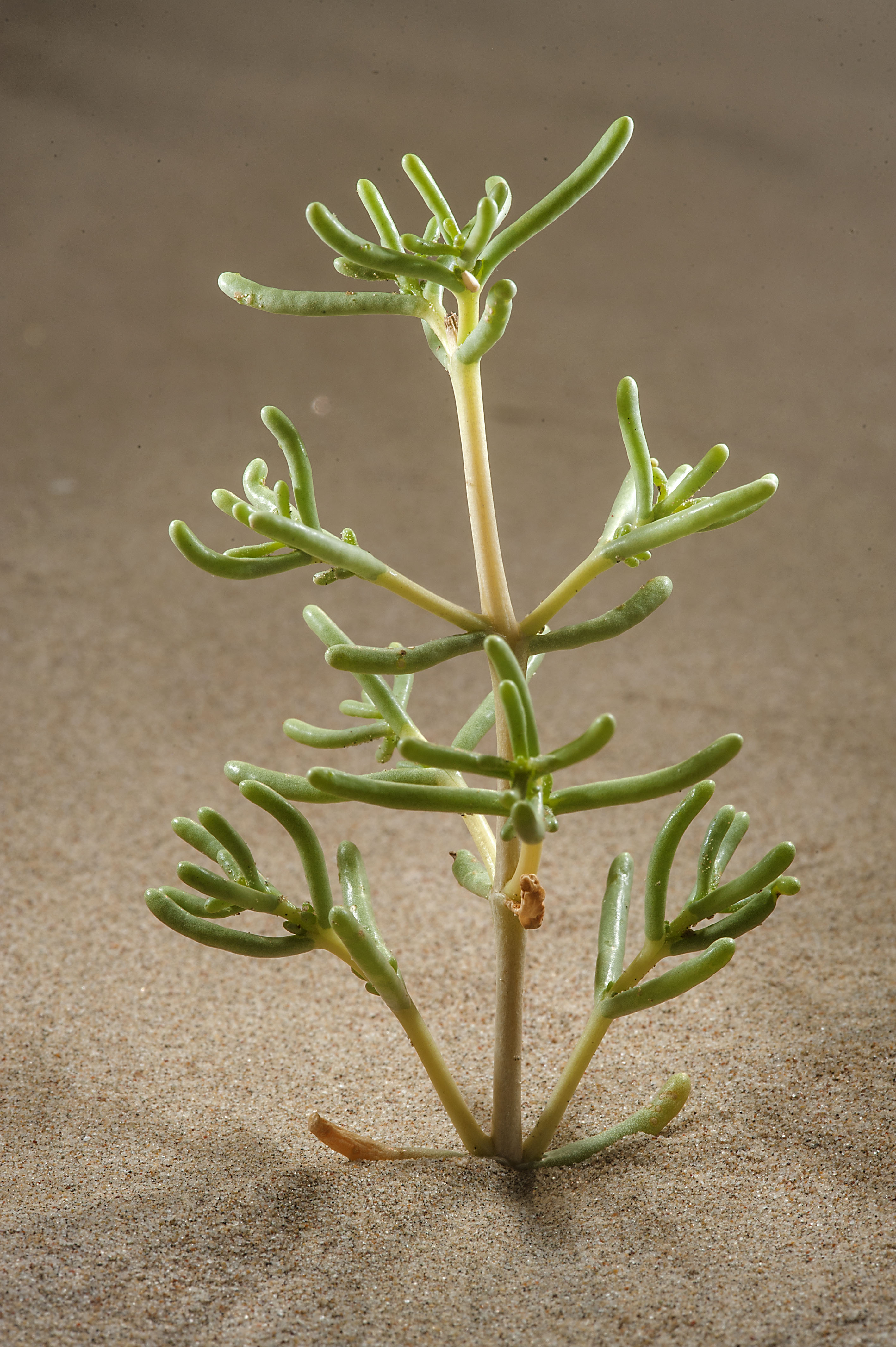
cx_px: 448
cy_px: 674
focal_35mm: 105
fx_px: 3925
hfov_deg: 13.0
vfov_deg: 19.5
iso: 200
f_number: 32
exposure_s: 1/250
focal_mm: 105
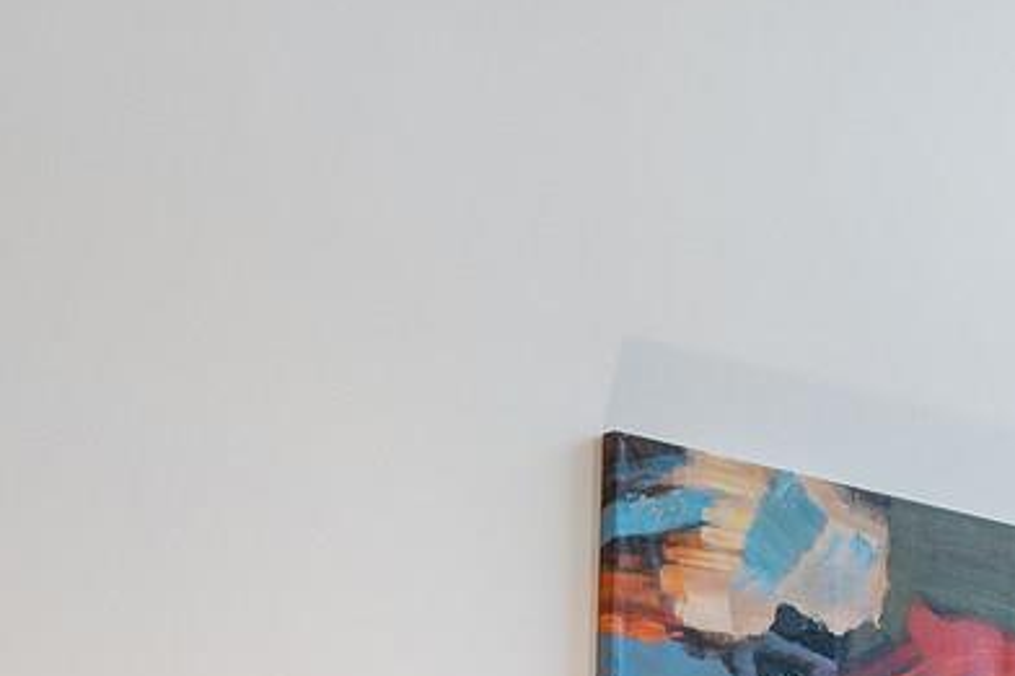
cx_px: 1056
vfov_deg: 18.0
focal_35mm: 68
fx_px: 1916
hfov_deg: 27.6
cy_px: 991
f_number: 9
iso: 160
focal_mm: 13
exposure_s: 1/4
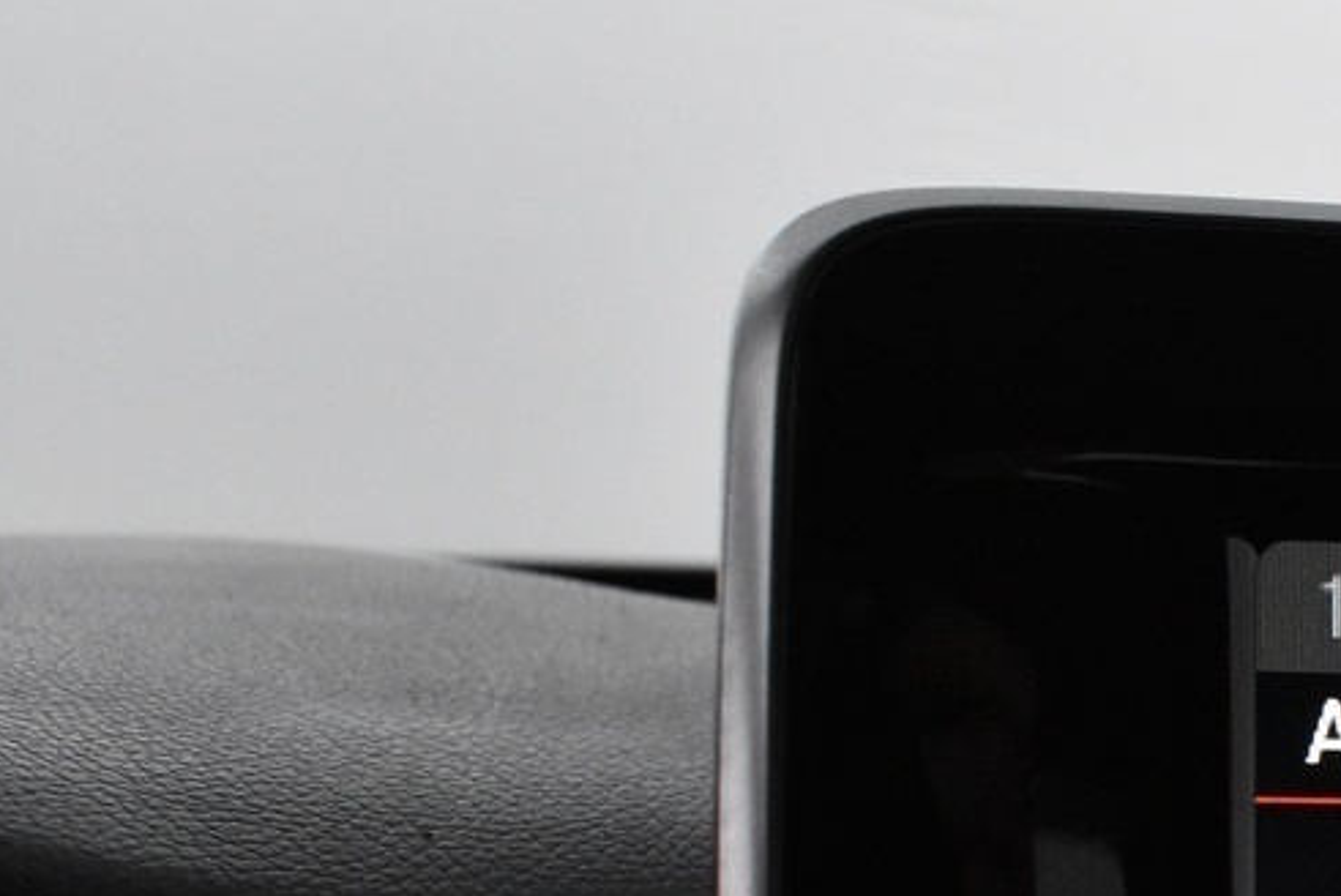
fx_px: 3317
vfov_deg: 15.0
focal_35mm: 89
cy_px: 986
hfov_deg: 19.8
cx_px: 2006
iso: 3200
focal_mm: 18
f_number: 5.6
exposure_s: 1/125
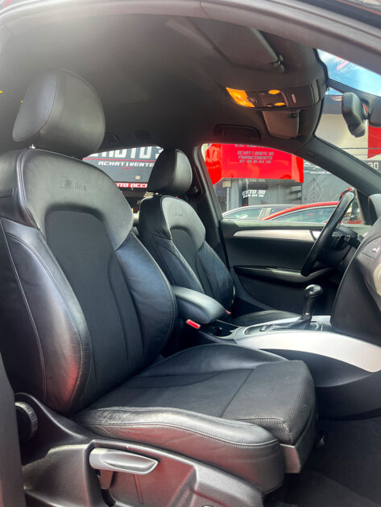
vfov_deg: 67.3
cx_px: 190
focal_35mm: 26
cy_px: 254
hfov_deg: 53.1
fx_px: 381
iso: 50
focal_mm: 5.1
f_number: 1.6
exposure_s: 1/165
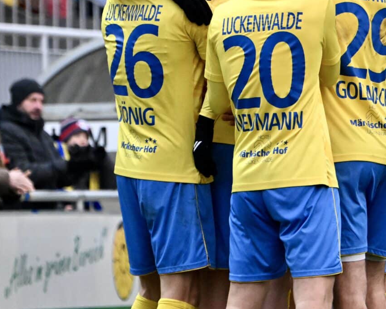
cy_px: 82
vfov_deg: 2.6
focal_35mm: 585
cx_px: 370
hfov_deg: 3.3
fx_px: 6682
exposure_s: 1/1600
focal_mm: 260
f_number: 5.6
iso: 8000
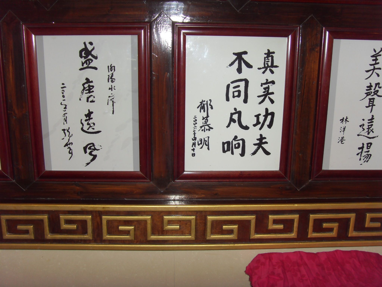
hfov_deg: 47.9
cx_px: 191
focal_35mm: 39
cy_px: 144
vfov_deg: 36.8
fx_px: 430
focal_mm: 6.6
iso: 100
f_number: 3.5
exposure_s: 1/45
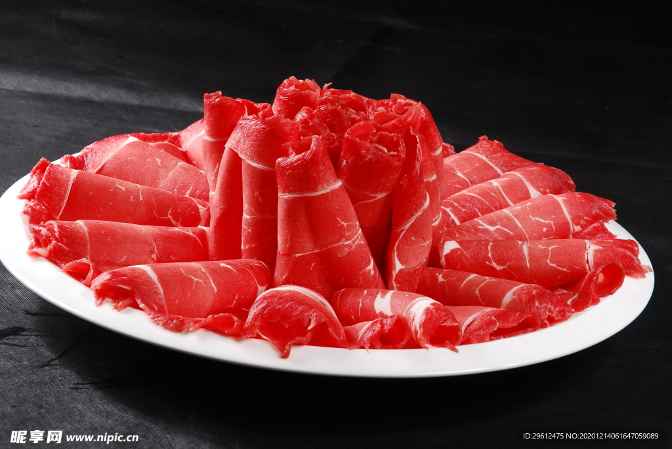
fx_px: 1962
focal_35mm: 105
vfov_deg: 13.1
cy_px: 224
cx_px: 336
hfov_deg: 19.4
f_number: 13
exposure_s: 1/125
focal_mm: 70
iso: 100
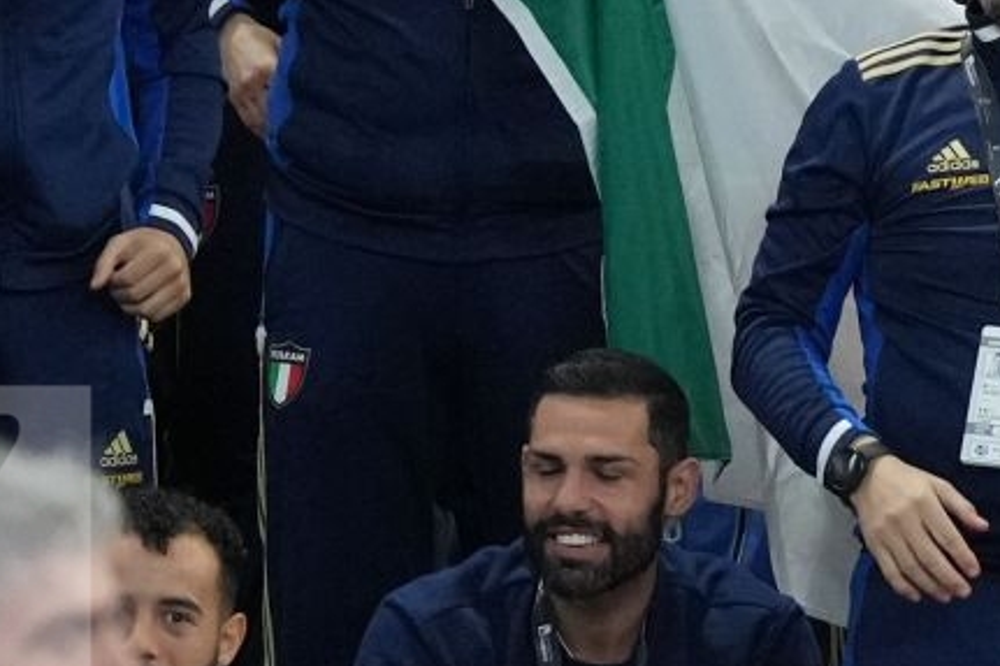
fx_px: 30376
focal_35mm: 1094
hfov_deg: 1.9
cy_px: -227
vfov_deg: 1.3
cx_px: 1448
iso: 4000
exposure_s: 1/1000
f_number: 2.8
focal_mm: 175
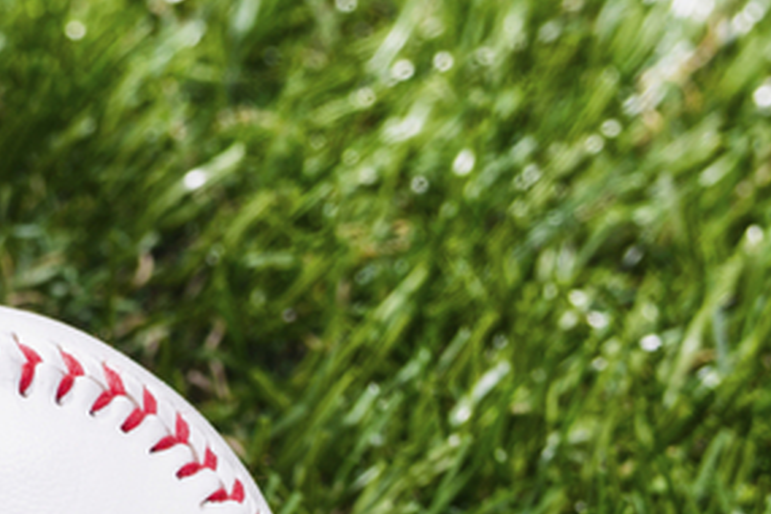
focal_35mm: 278
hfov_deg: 7.1
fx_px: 5953
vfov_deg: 4.9
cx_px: -855
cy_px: -135
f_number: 10
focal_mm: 55
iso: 100
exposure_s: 1/160
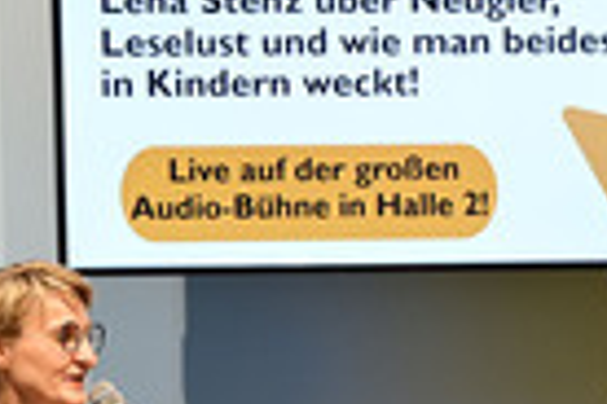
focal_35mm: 228
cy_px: 479
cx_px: 732
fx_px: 3844
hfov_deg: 8.9
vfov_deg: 6.0
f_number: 5.6
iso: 1600
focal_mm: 70
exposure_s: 1/200
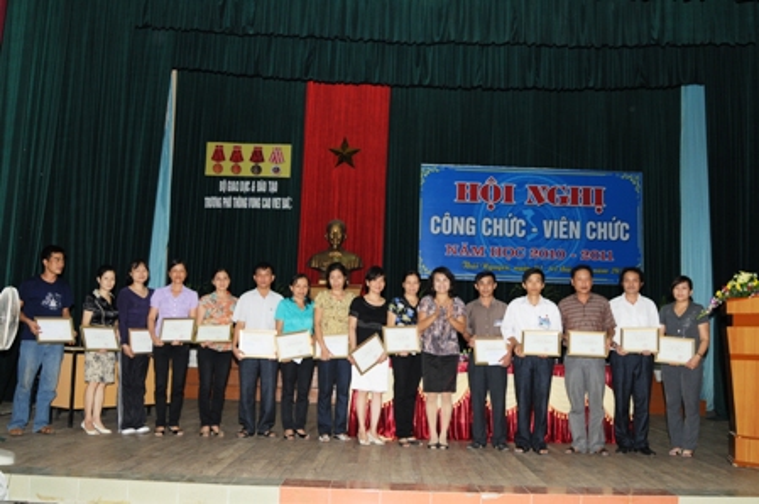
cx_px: 380
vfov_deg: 36.8
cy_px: 252
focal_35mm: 36
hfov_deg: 53.2
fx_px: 758
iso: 400
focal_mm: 24
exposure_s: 1/60
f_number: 5.6
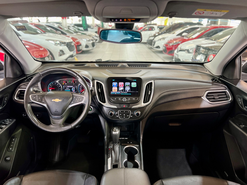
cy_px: 92
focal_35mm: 26
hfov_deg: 67.3
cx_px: 124
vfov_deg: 53.0
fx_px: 185
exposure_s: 1/60
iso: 320
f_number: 1.5
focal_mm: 5.7
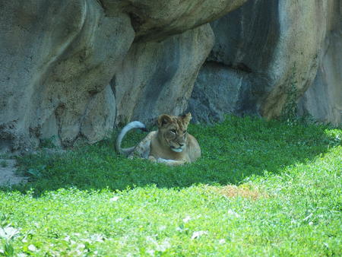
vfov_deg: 5.0
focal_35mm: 300
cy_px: 128
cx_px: 171
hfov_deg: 6.6
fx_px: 2966
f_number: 2.8
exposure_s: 1/320
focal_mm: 64.3
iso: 100
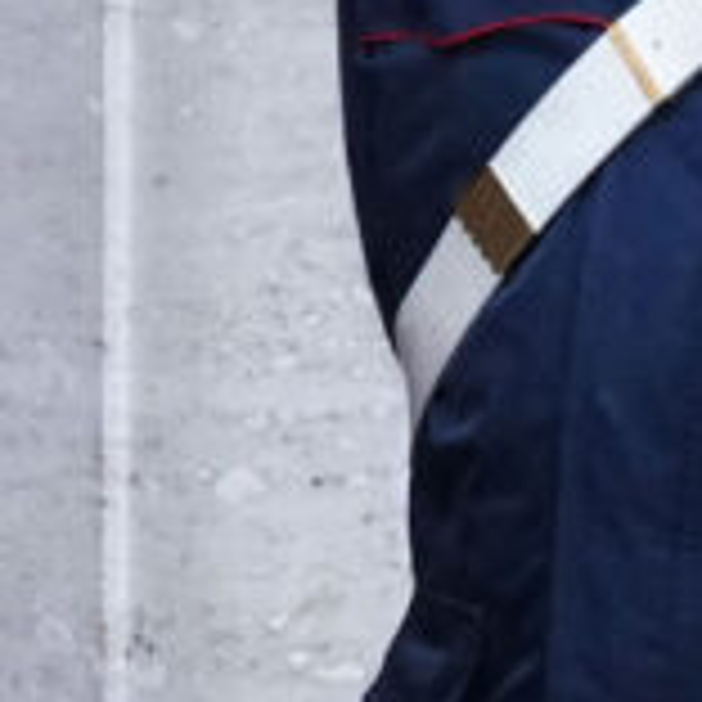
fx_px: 11495
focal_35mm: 501
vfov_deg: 3.5
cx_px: -495
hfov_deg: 3.5
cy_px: 220
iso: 6400
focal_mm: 68
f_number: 5.6
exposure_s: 1/250
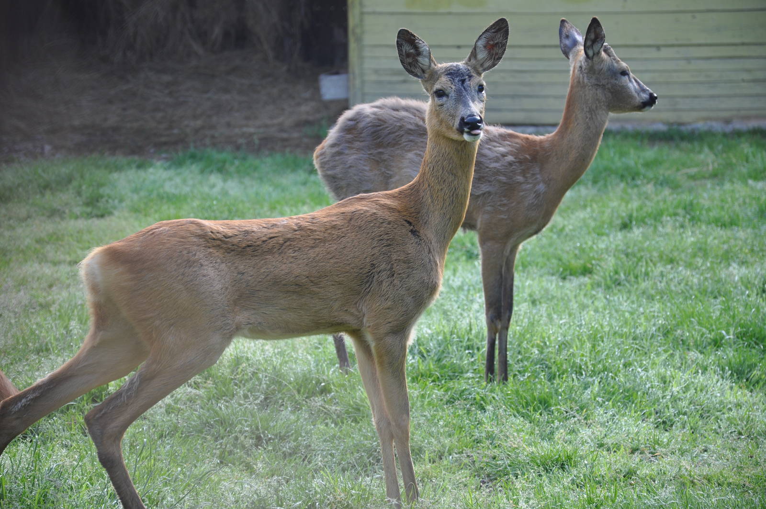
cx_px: 383
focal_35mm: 158
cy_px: 254
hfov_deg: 13.1
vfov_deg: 8.7
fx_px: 3347
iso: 220
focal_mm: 105
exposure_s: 1/125
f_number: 5.6
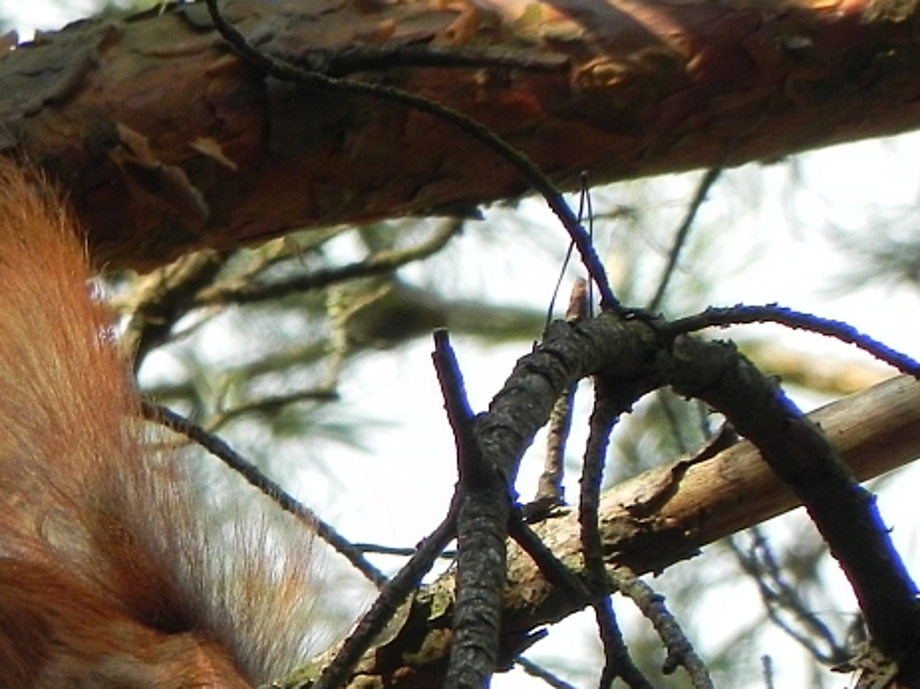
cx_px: -62
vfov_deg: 1.0
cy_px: 598
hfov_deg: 1.3
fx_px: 39882
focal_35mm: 1501
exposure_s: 1/81.6
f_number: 8
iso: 160
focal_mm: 120
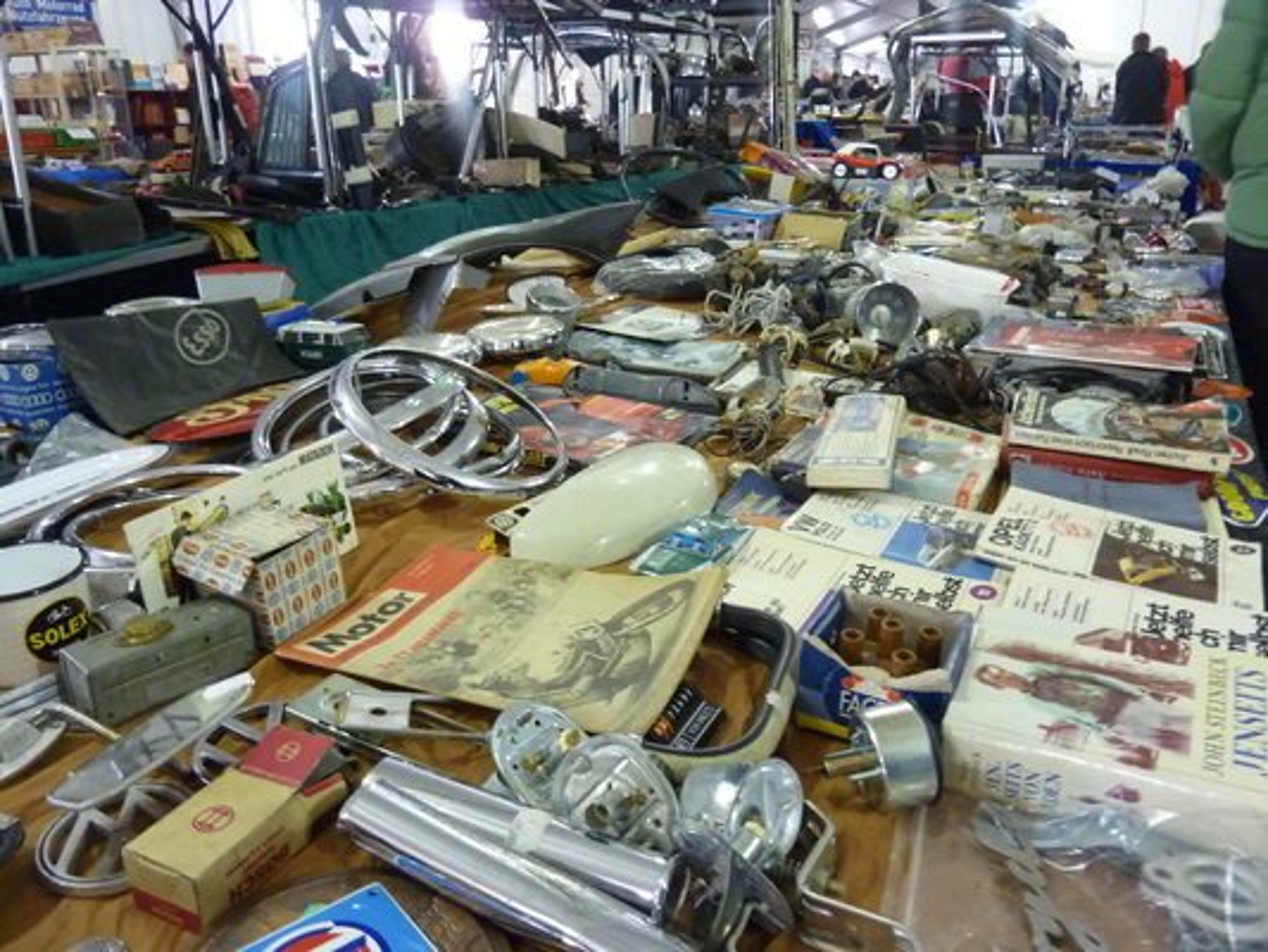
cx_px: 634
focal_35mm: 25
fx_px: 916
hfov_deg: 69.4
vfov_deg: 54.9
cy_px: 476
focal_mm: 4.1
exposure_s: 1/10
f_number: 3.3
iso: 400
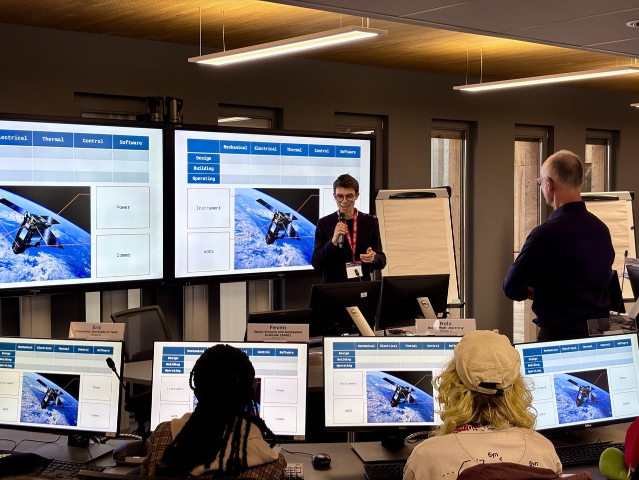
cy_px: 240
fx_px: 960
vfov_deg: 28.0
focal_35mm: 52
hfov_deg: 36.8
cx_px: 320
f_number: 1.6
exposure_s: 1/50
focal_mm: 5.96
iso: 64
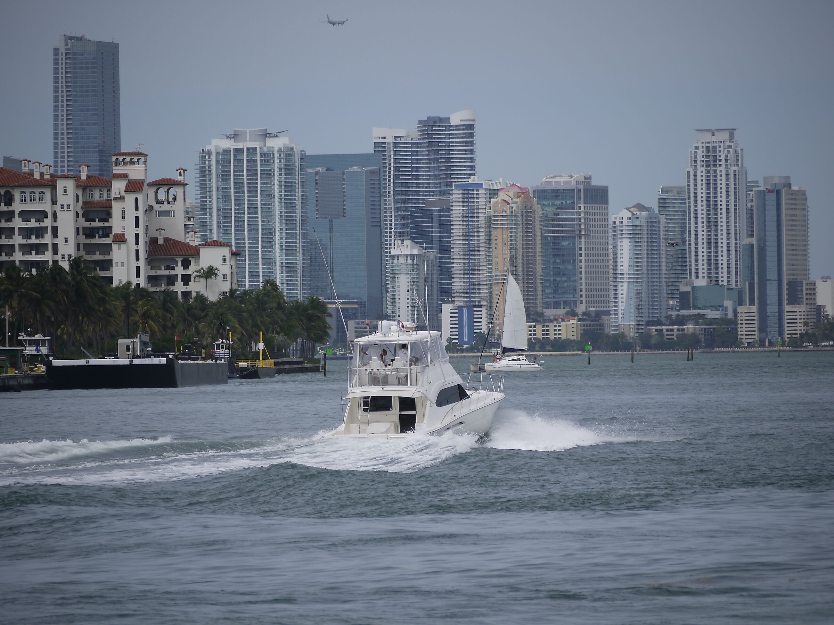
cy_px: 312
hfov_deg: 6.1
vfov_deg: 4.6
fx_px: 7806
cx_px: 417
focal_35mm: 324
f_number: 5.3
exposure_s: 1/1300
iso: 100
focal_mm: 162
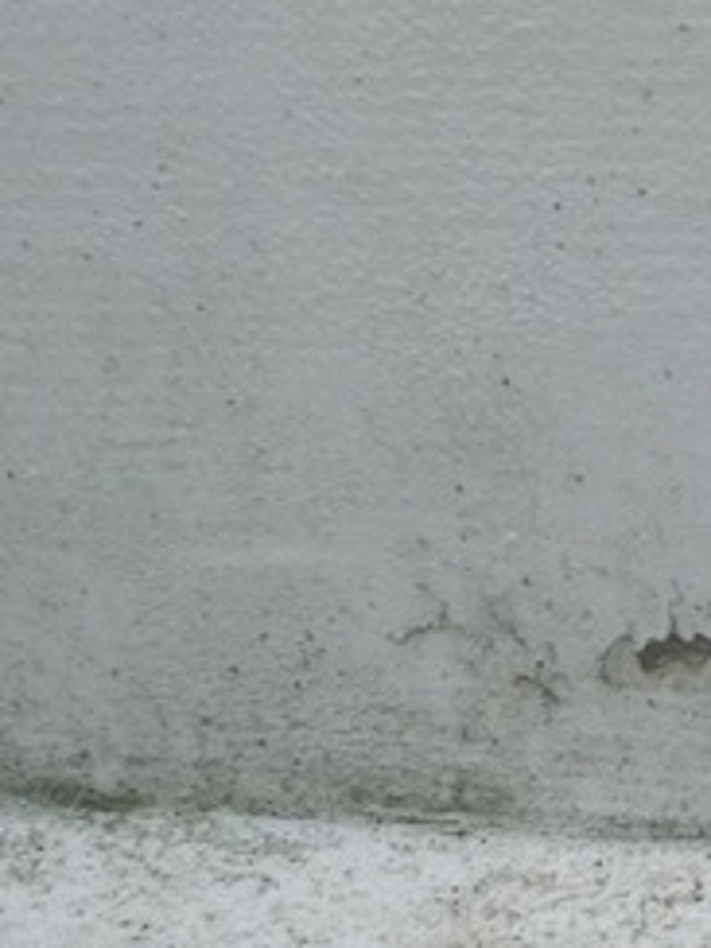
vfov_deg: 16.7
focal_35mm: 118
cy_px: 354
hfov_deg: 12.0
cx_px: 1088
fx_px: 3232
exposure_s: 1/160
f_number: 4.9
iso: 400
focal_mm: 9
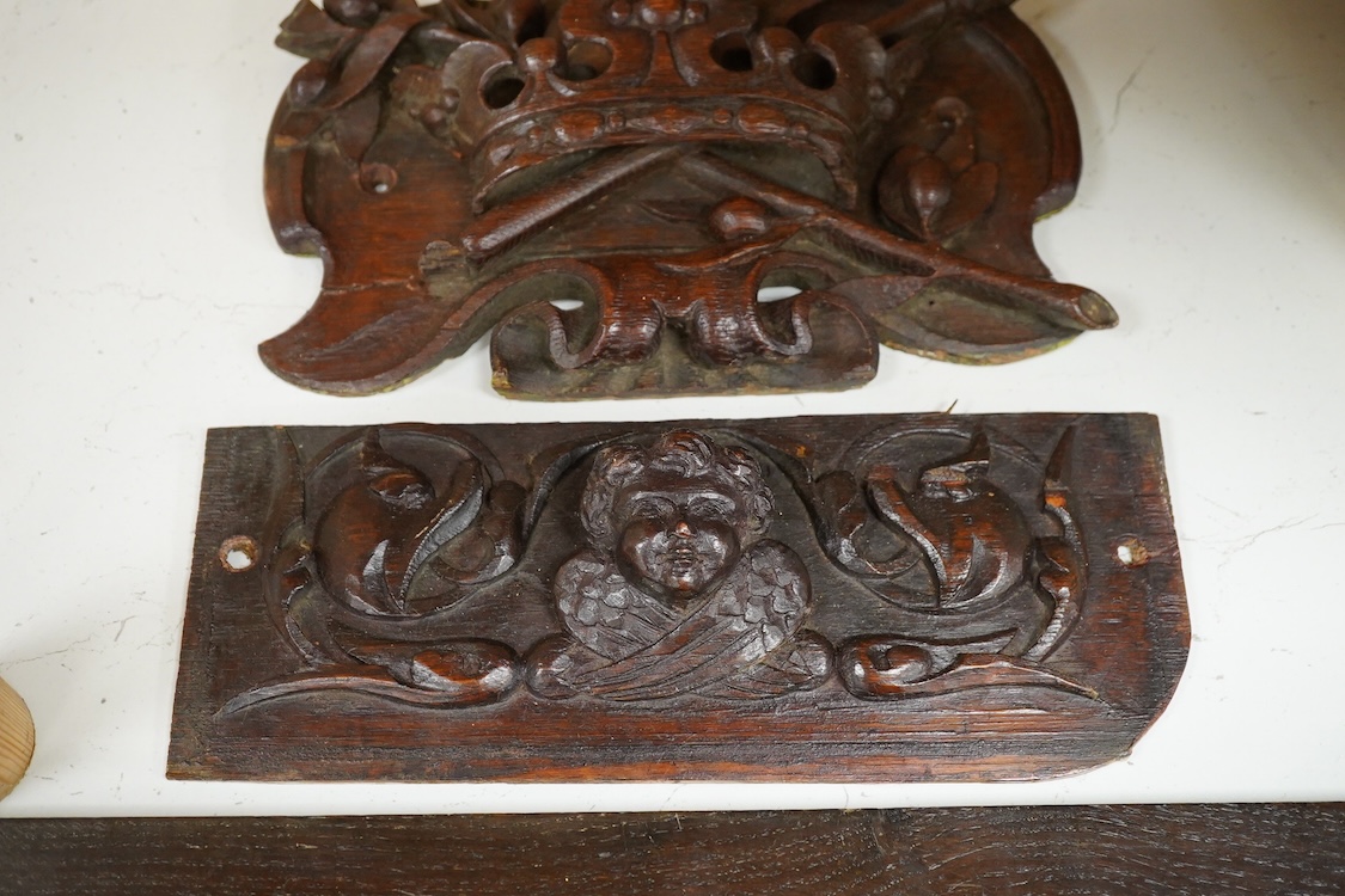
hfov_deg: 43.6
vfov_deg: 29.9
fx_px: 1681
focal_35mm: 45
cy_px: 448
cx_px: 672
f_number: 7.1
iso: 2500
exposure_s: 1/125
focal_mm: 30
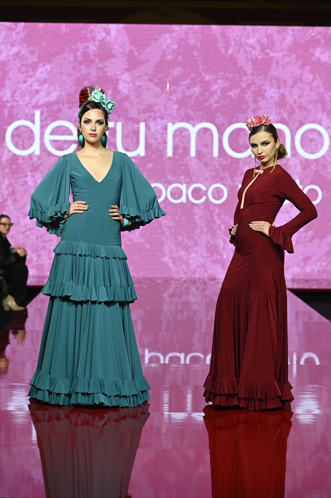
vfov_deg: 22.2
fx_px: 1271
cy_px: 249
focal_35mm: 92
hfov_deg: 14.8
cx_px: 166
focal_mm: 92
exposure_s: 1/200
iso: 1000
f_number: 4
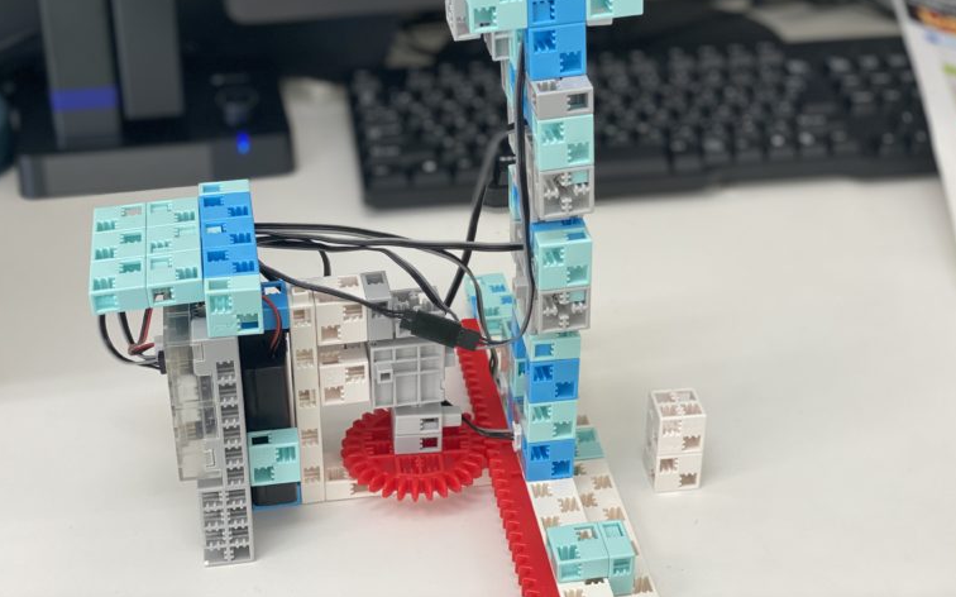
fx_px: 1459
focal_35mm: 56
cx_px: 479
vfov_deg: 23.1
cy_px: 235
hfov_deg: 36.3
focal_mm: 6
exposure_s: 1/120
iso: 125
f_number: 2
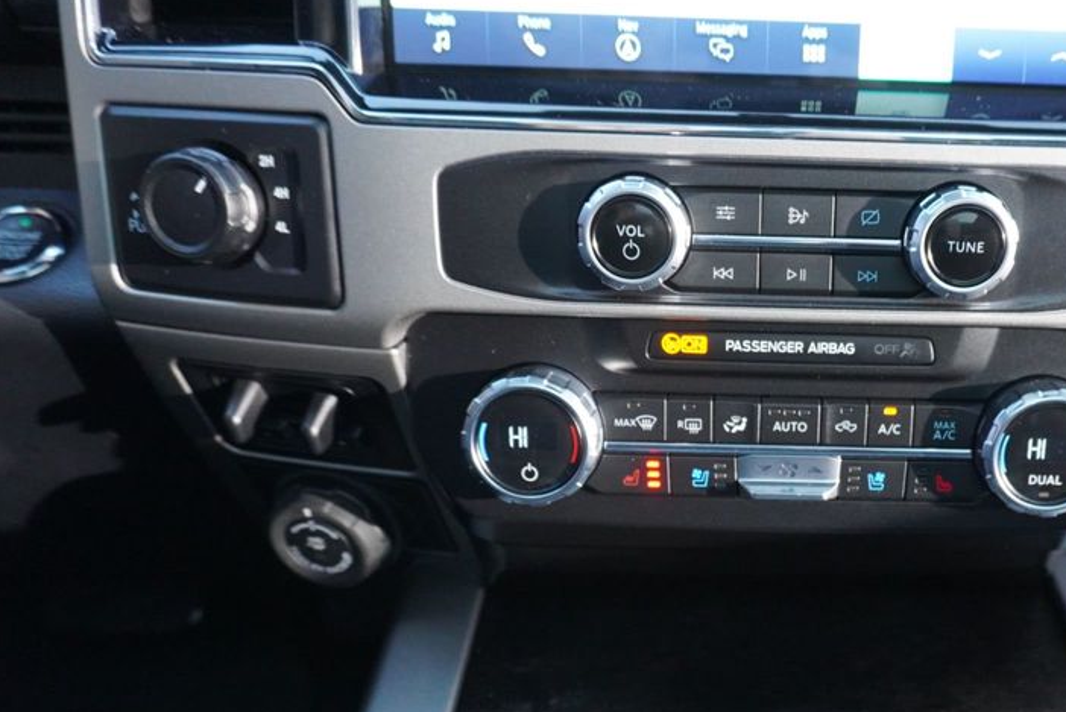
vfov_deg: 37.7
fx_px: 1037
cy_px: 437
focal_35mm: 35
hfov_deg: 52.5
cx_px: 771
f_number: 4
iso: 2000
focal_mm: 16
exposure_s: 1/160
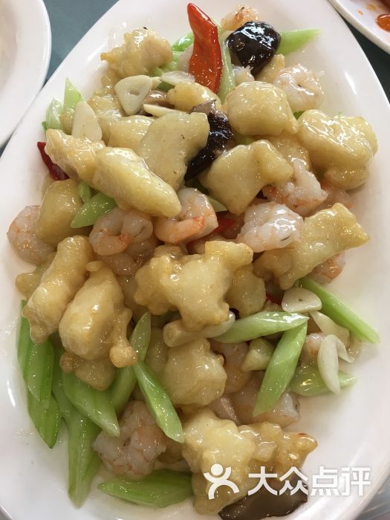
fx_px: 436
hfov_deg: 48.2
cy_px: 260
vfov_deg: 61.7
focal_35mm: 29
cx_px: 195
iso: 32
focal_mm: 4.15
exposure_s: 1/33
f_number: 2.2
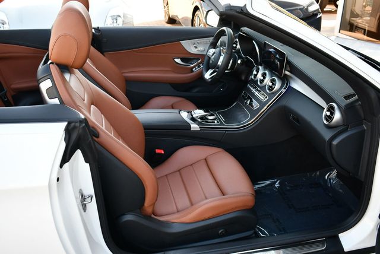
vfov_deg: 36.9
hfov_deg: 53.1
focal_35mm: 36
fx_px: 380
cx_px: 190
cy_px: 127
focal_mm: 18
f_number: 3.5
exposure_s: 1/250
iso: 400
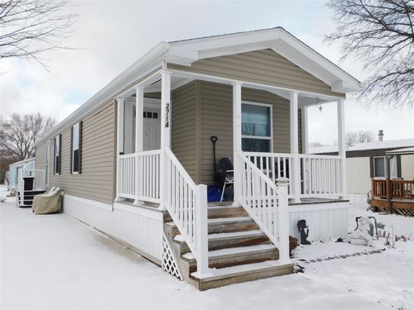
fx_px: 359
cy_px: 155
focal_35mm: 30
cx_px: 207
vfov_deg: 46.8
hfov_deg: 60.0
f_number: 3.2
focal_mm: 5.3
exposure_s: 1/1000
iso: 125
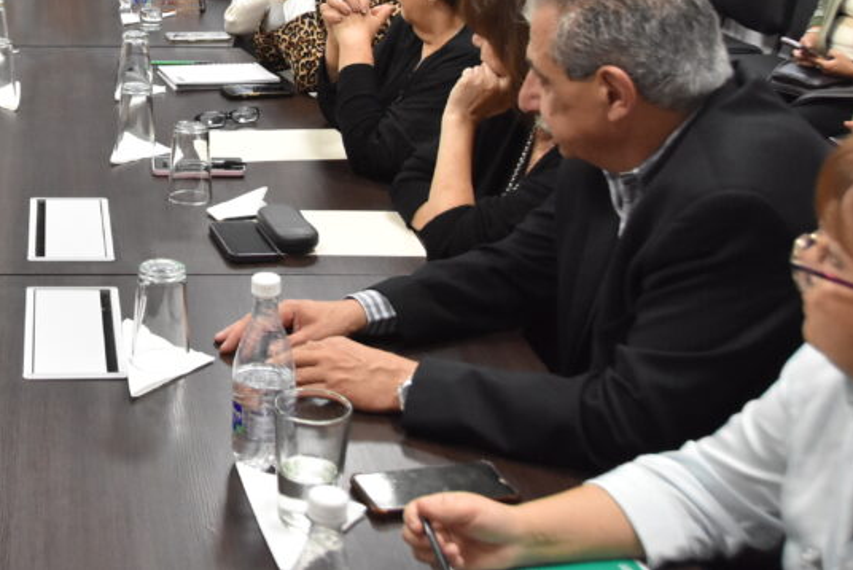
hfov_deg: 30.2
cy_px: 28
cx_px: 48
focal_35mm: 63
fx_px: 1493
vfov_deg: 21.0
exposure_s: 1/80
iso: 2500
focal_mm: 22
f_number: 4.5
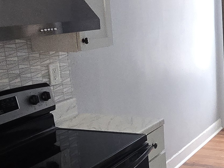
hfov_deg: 27.6
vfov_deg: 23.6
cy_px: 93
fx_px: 401
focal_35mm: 62
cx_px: 266
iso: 320
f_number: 2.2
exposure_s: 1/60
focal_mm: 2.2
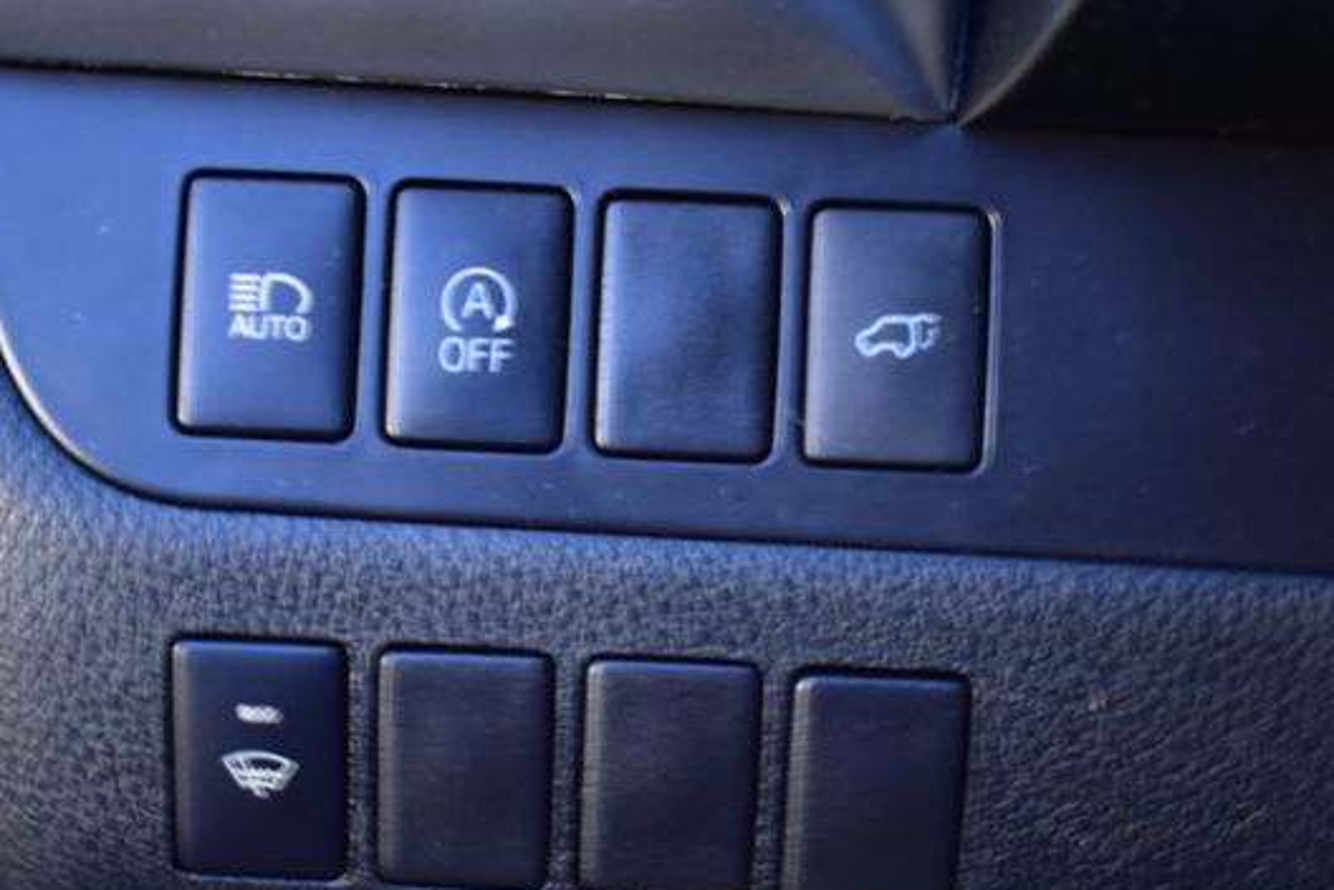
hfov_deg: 31.6
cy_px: 491
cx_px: 647
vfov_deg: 21.4
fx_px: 2357
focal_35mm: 64
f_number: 4.5
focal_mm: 35
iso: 1600
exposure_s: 1
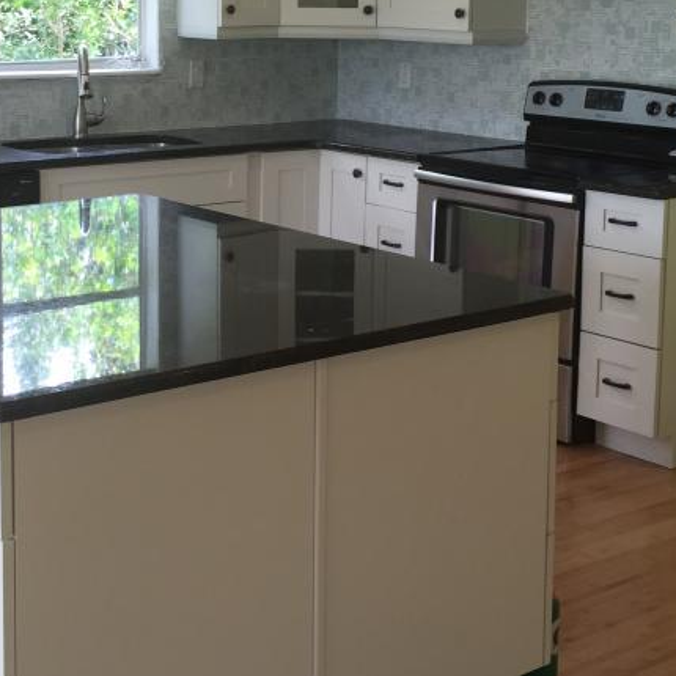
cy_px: 172
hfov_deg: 27.9
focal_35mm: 61
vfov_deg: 27.8
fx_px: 1348
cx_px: 215
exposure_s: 1/120
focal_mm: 4.15
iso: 50
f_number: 2.2
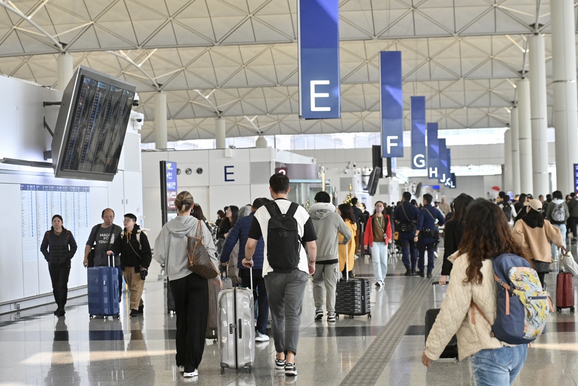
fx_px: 1477
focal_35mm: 92
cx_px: 289
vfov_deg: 14.9
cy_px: 193
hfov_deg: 22.1
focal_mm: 92
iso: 2500
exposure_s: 1/320
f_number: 7.1
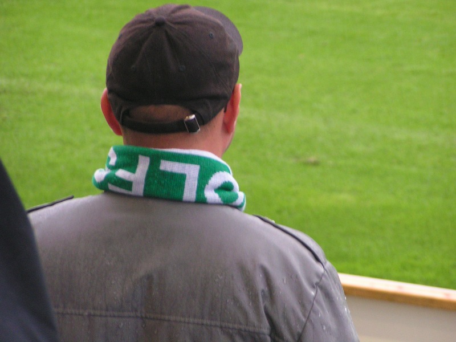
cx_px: 228
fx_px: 3254
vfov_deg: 6.0
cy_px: 171
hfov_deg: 8.0
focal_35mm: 247
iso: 200
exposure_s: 1/60
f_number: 3.5
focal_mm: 37.8
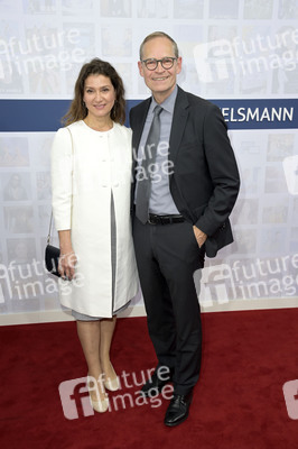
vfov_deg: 50.7
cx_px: 149
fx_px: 473
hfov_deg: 35.0
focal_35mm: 38
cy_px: 224
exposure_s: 1/125
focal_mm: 38
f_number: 7.1
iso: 640
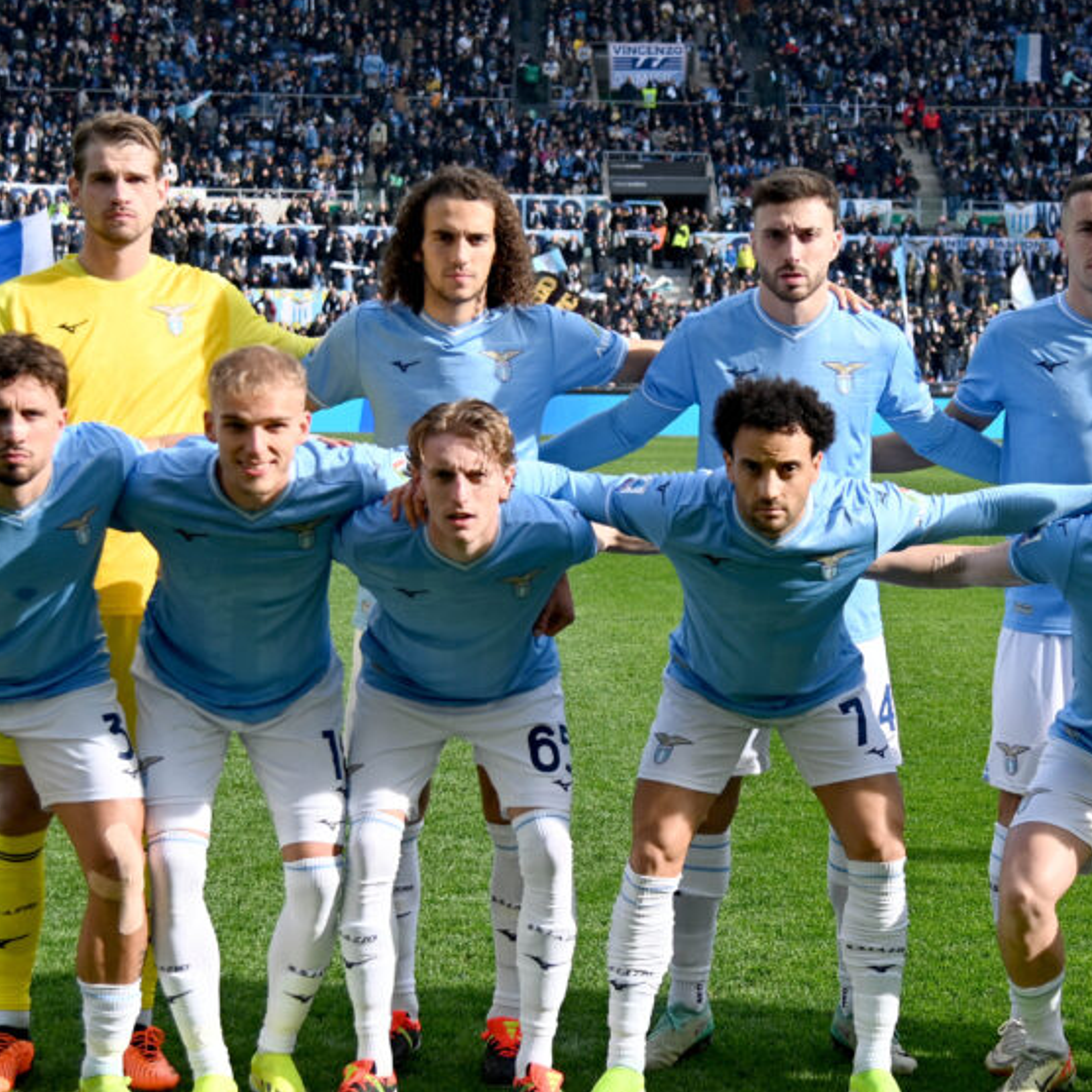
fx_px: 2570
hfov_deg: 23.9
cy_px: 567
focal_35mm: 72
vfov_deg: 24.0
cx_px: 707
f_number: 4
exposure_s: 1/2000
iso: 320
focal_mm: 46
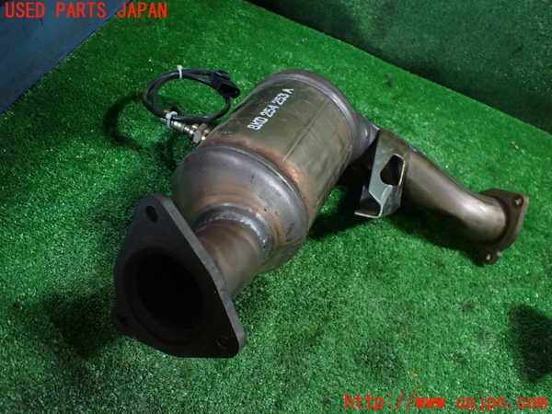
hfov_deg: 60.0
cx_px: 276
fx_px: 478
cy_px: 207
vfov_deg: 46.8
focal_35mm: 30
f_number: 2.3
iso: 800
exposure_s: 1/80
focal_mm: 5.4
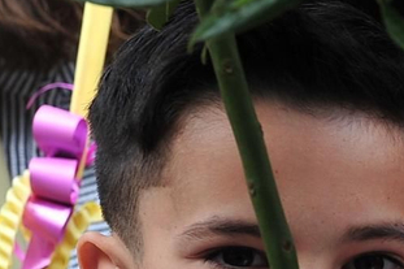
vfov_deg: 7.4
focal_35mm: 180
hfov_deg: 10.8
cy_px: 481
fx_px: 2019
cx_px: 711
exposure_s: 1/500
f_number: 5.6
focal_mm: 35
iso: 400
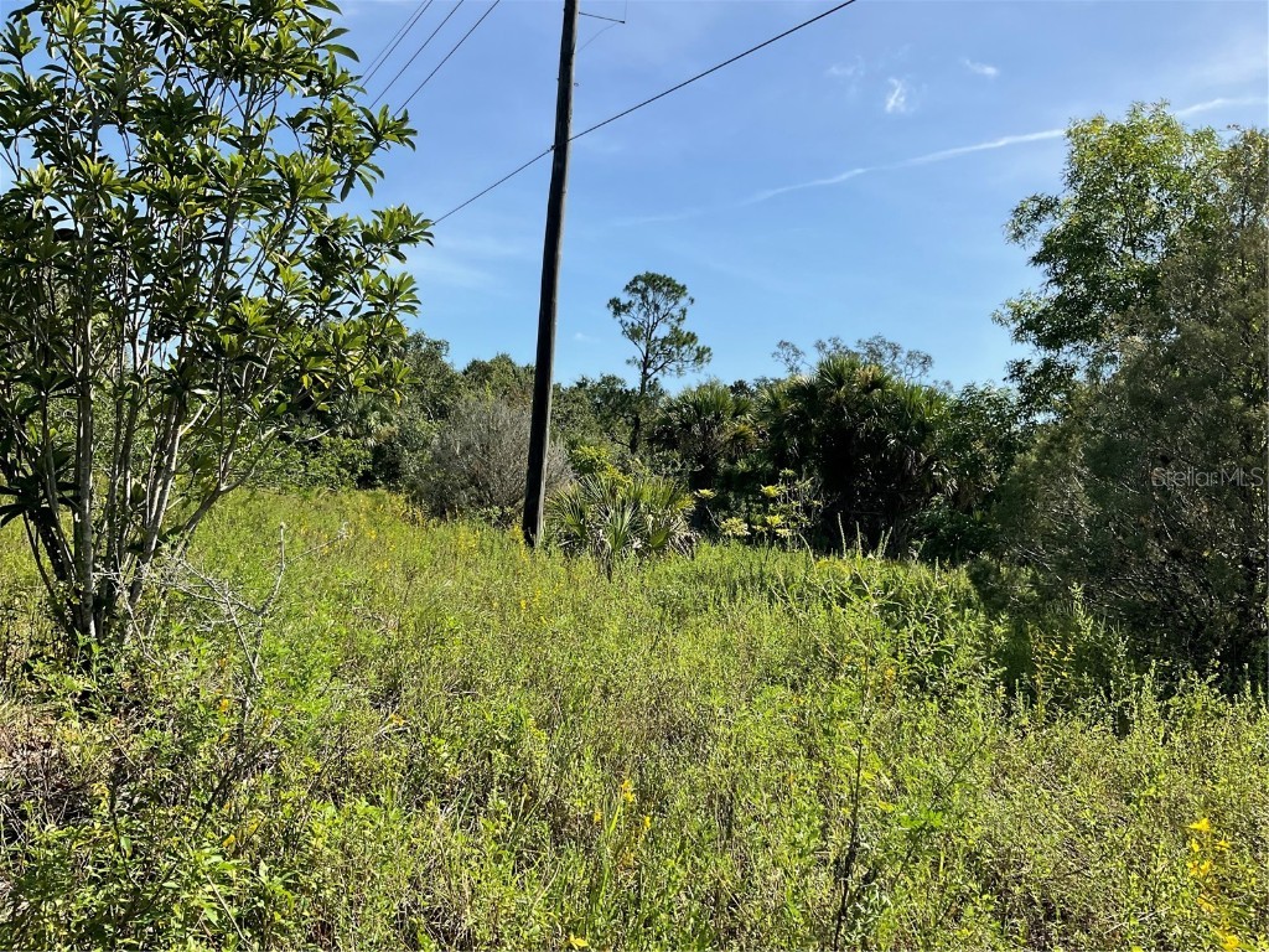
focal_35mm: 29
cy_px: 476
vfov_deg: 48.2
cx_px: 634
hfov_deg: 61.7
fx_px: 1063
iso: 16
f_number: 1.8
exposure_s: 1/1626
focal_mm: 3
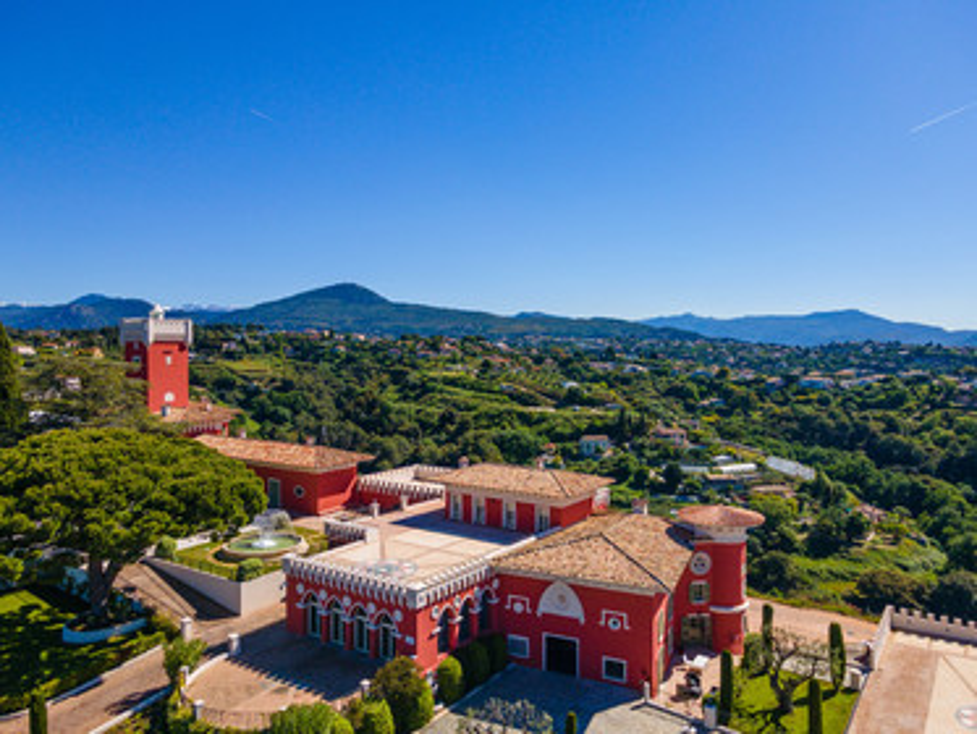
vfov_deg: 56.8
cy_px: 367
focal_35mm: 24
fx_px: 678
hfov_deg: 71.6
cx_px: 488
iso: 100
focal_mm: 4.5
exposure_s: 1/640
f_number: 2.8
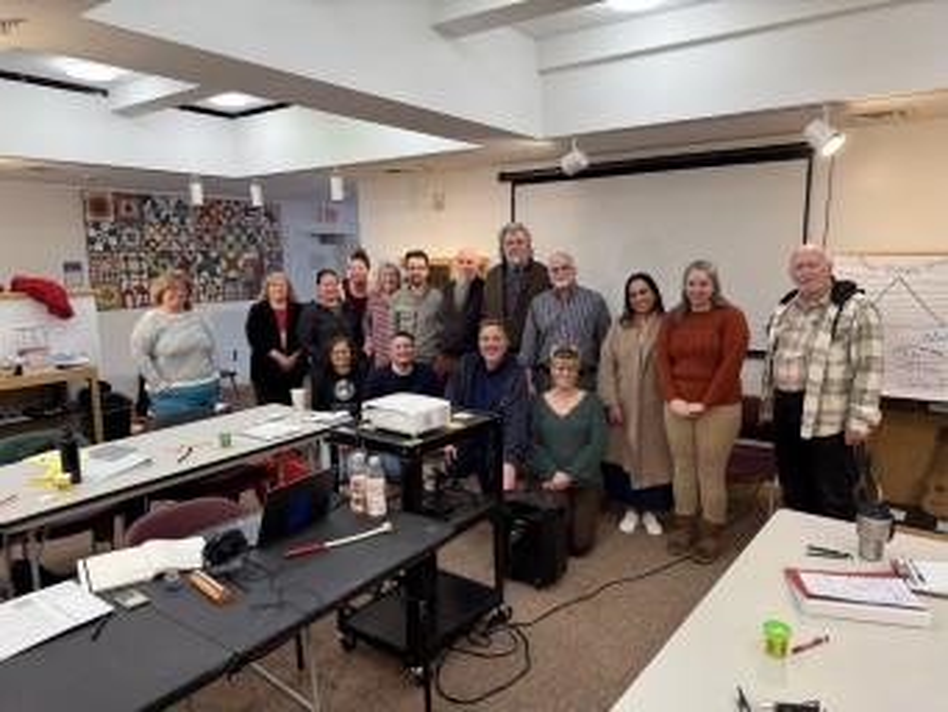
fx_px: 657
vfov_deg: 56.8
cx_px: 474
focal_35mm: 24
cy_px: 356
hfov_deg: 71.6
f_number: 1.78
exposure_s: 1/120
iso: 160
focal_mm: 6.76
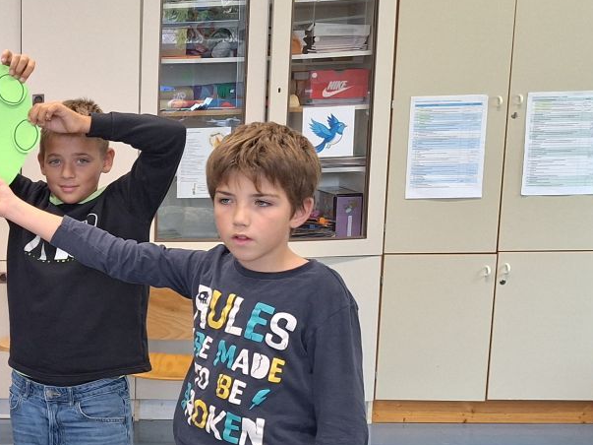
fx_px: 1045
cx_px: -164
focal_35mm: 61
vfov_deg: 24.0
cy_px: 262
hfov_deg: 27.0
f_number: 1.8
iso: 125
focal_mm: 5.54
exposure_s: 1/50
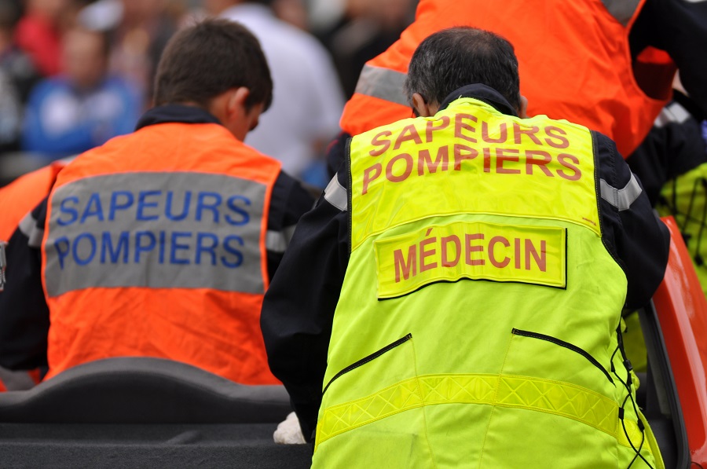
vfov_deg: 4.6
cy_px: 234
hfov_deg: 6.9
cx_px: 354
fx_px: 5882
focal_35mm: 300
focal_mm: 200
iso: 200
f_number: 2.8
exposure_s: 1/250
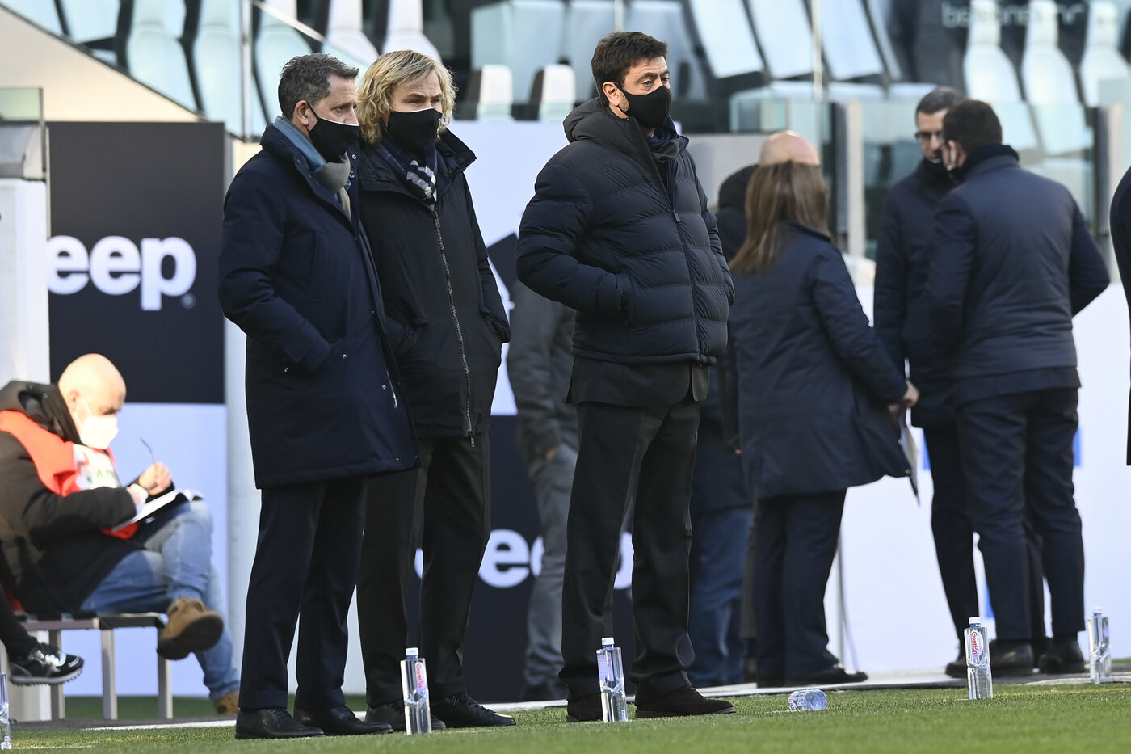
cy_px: 377
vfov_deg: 3.4
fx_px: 12564
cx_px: 566
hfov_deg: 5.2
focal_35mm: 400
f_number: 5
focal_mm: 400
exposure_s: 1/640
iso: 640
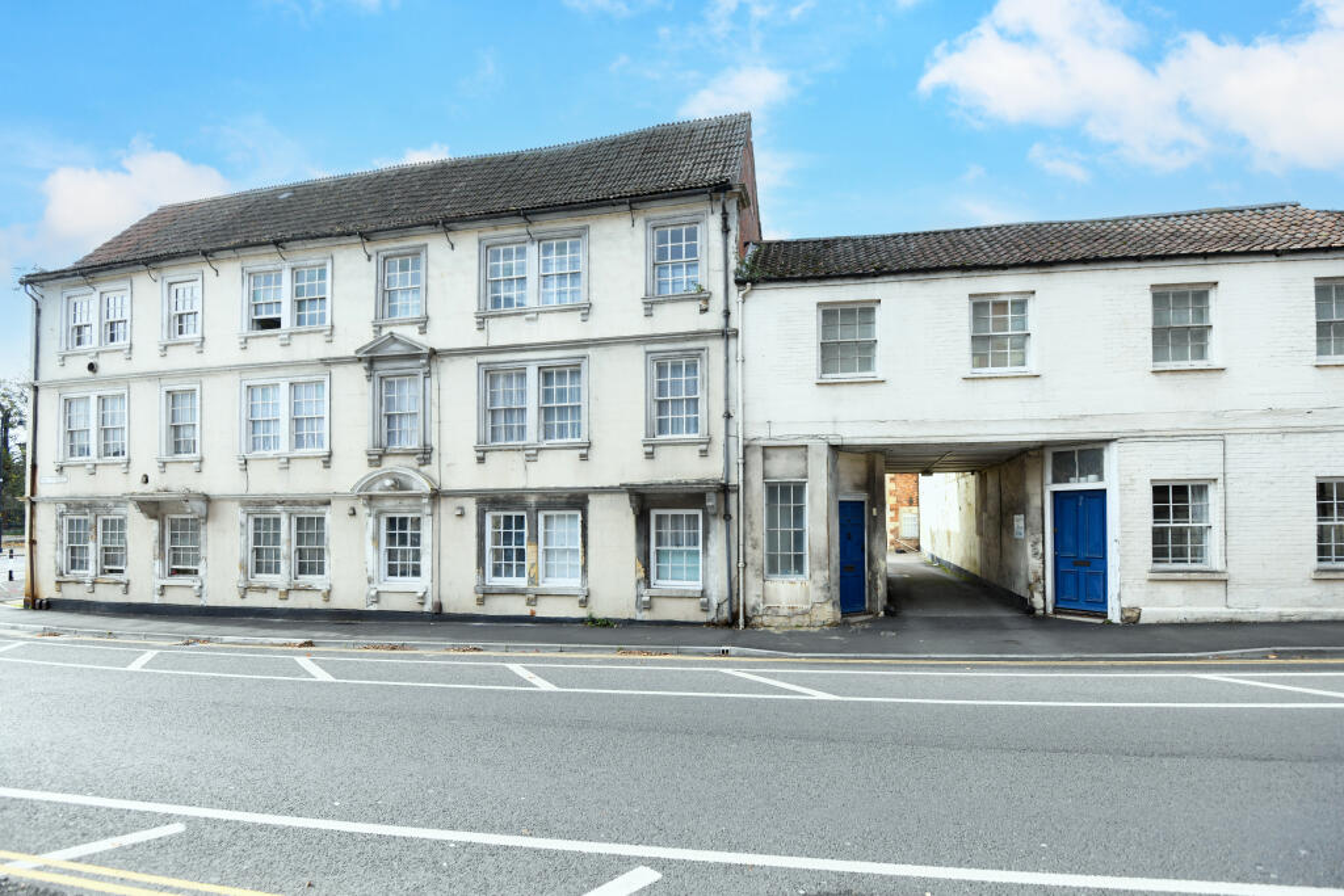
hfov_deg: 96.7
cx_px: 672
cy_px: 448
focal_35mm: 16
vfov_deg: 73.8
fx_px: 597
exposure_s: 1/320
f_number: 6.3
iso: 125
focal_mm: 16
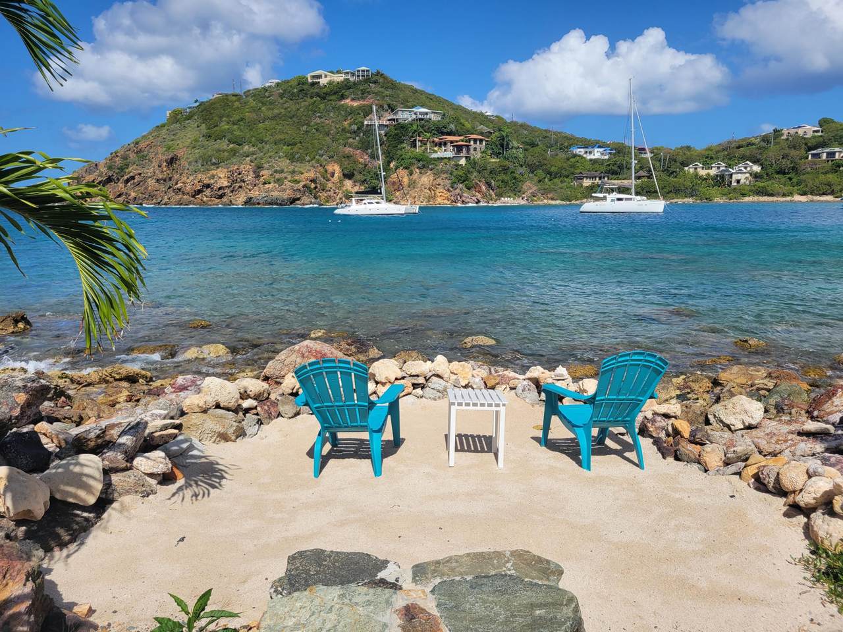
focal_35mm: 26
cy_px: 316
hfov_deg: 67.3
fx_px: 633
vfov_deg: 53.1
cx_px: 422
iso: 40
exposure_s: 1/4469
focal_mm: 5.4
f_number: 1.8
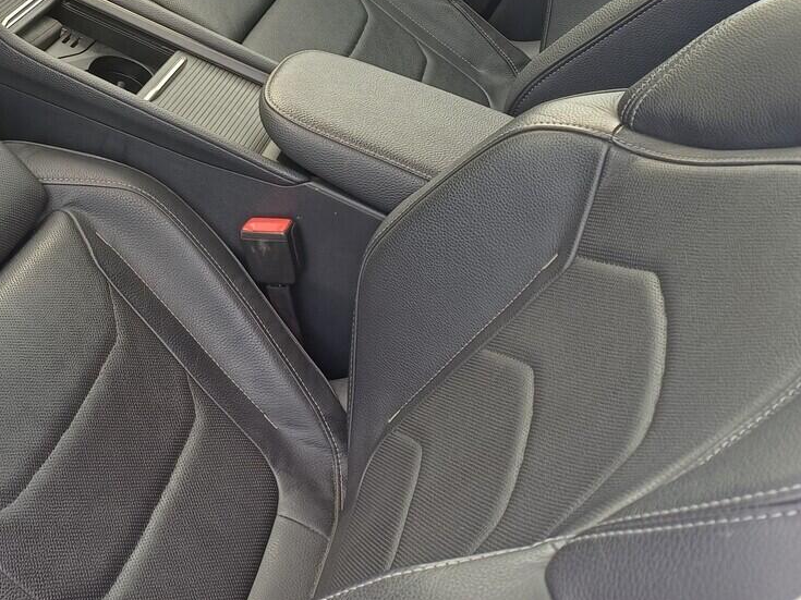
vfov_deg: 28.1
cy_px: 16
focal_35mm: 49
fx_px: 1134
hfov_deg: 36.1
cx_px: 52
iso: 50
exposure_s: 1/50
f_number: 1.8
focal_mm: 4.65
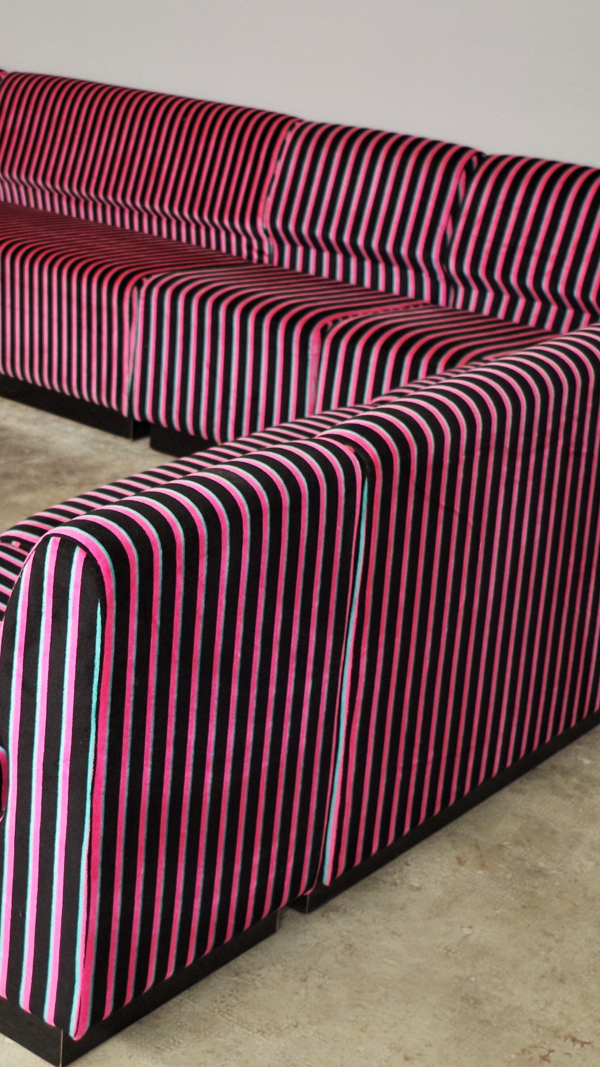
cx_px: -27
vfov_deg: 32.8
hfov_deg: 18.3
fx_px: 1810
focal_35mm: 64
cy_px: 472
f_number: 4
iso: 400
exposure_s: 1/60
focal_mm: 21.25
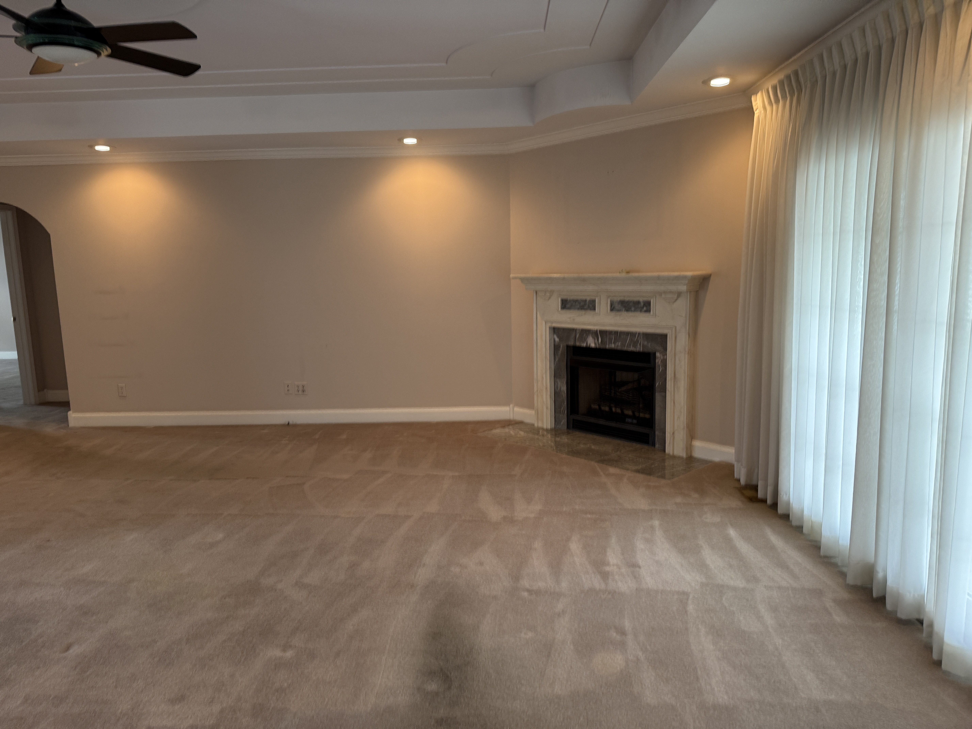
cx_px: 486
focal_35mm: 24
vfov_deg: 56.8
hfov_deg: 71.6
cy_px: 364
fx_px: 674
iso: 125
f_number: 1.78
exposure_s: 1/60
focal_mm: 6.76
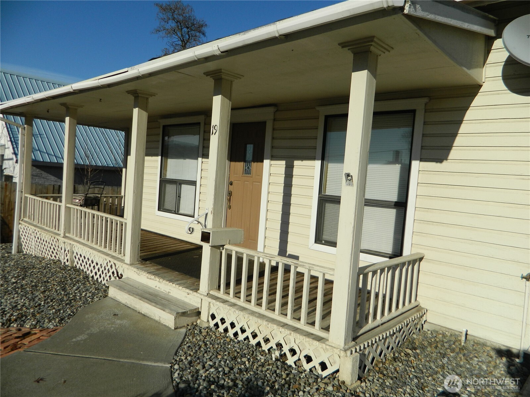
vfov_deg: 54.9
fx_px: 383
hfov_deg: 69.4
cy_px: 198
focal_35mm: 25
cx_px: 265
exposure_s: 1/320
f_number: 8.7
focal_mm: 4.5
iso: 80
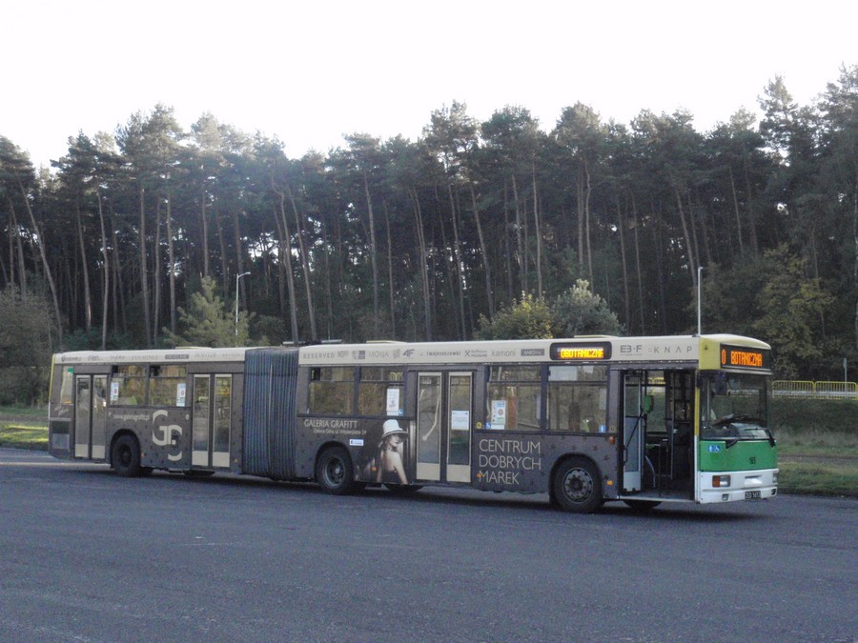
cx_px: 429
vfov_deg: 30.3
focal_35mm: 48
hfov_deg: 39.7
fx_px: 1190
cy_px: 322
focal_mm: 8.69
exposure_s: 1/500
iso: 800
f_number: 4.2
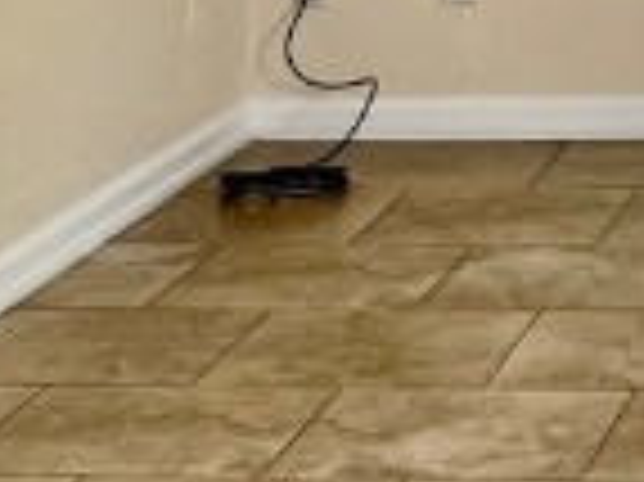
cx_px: 1315
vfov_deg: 8.0
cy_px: -631
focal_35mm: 172
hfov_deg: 10.5
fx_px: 3197
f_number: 1.78
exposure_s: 1/121
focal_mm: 6.76
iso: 50
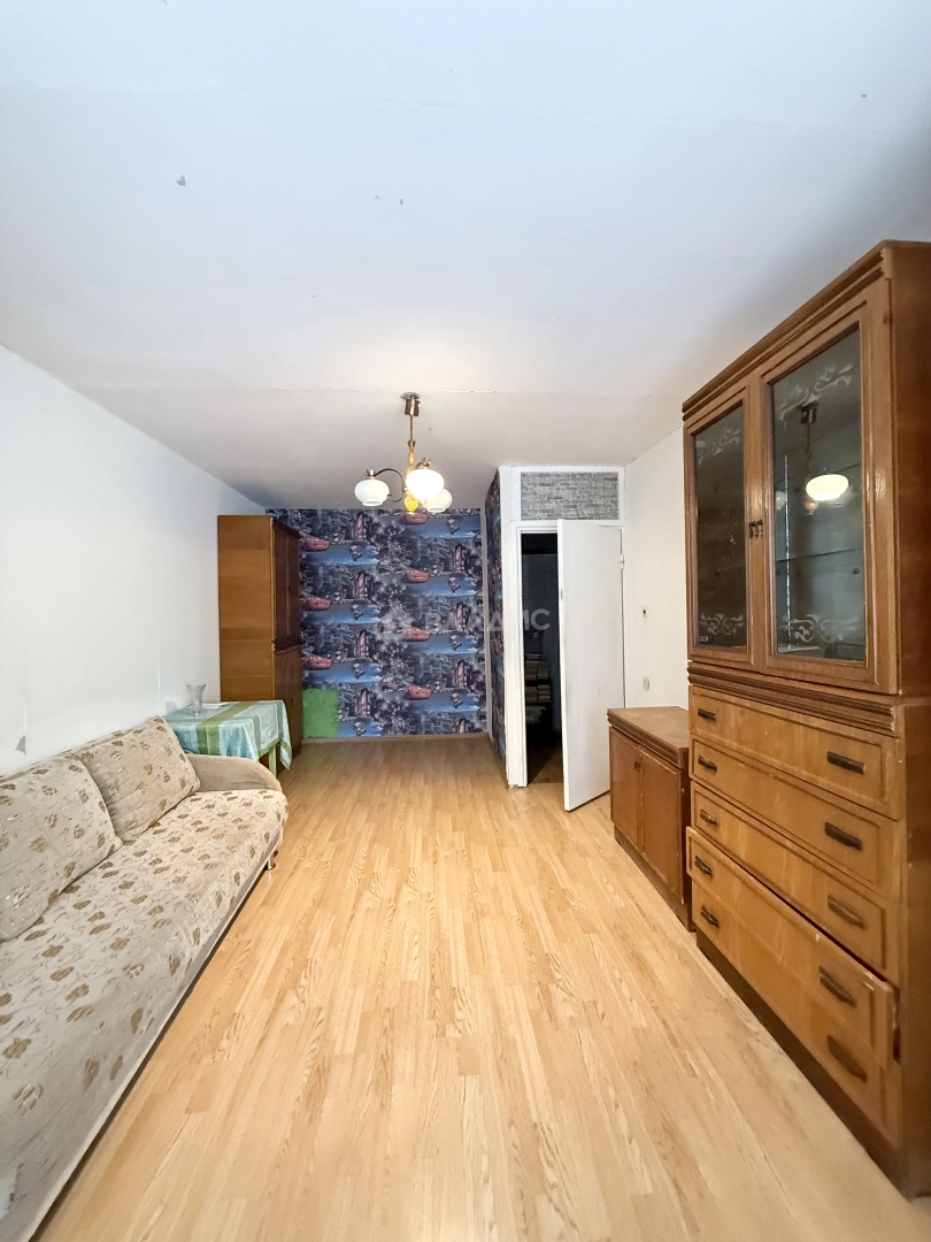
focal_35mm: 14
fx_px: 502
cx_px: 466
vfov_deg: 102.1
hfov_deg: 85.7
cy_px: 621
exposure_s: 1/60
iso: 800
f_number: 2.2
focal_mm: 2.22
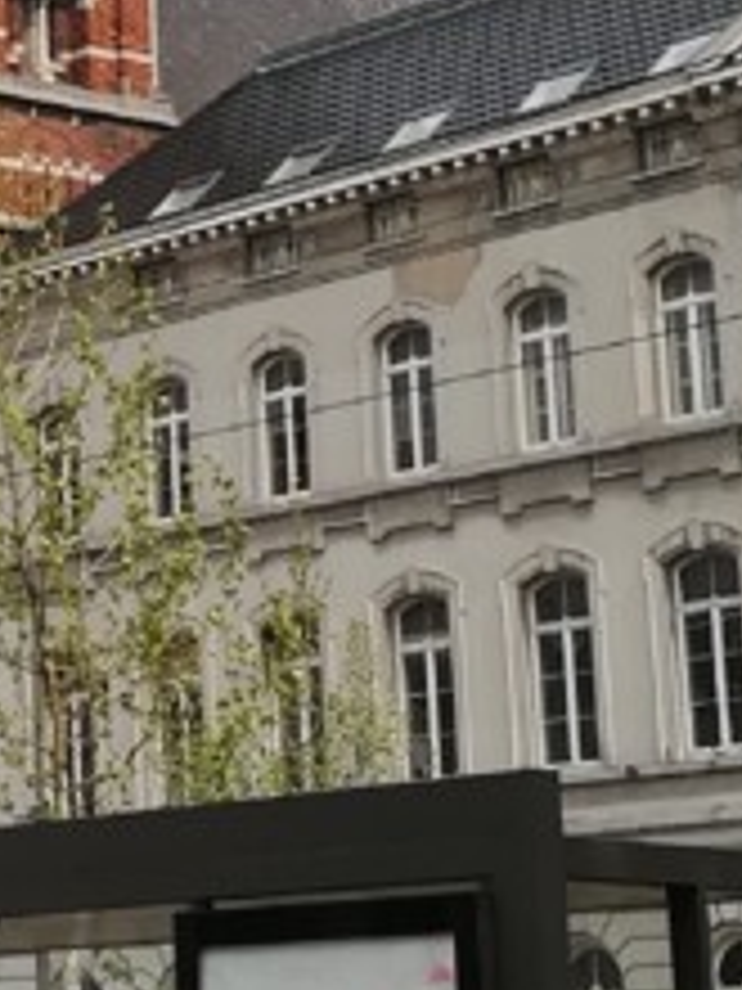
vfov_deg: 14.8
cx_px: -234
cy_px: 9
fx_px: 3744
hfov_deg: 11.0
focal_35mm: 131
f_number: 2.2
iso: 50
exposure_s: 1/961
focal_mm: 3.83
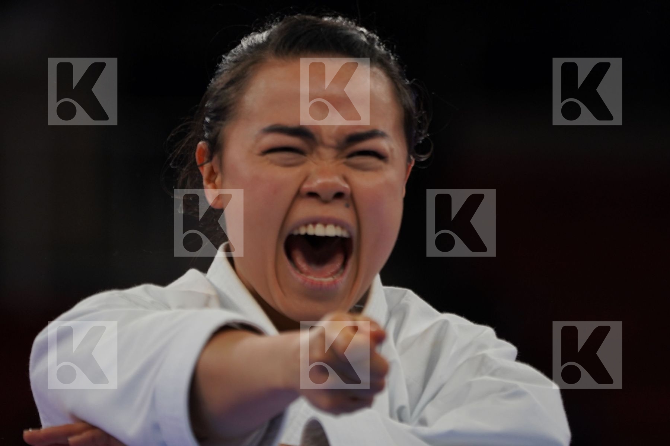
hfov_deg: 3.4
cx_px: 335
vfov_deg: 2.3
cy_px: 223
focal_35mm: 600
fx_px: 11166
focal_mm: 400
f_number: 5.6
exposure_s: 1/500
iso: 800
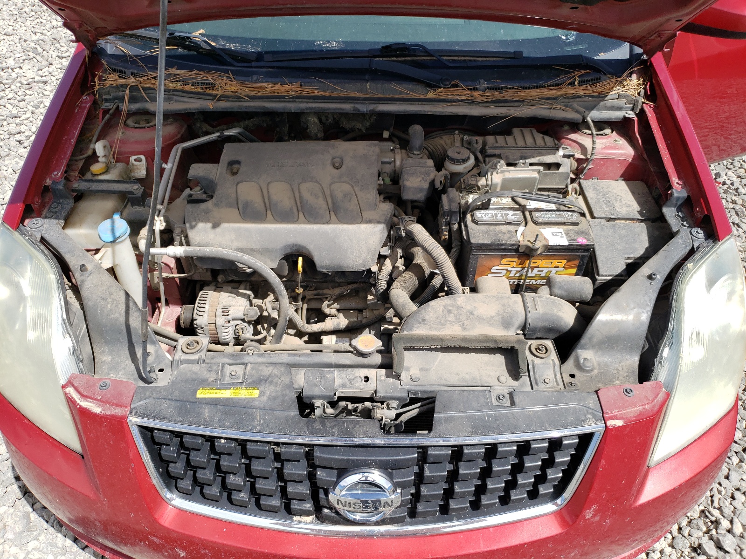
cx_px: 373
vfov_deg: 53.1
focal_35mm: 26
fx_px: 560
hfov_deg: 67.3
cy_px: 280
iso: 50
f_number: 1.5
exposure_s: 1/2500
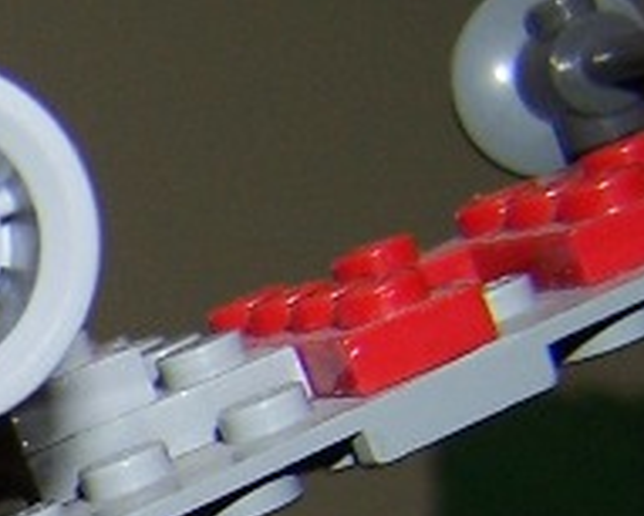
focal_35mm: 188
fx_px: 3585
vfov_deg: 8.0
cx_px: -951
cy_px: 892
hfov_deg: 9.1
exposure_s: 1/60
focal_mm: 6.3
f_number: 2.8
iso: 80
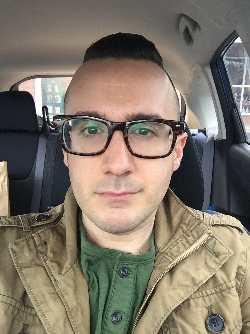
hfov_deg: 45.4
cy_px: 167
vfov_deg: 58.4
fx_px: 299
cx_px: 125
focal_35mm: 31
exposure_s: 1/120
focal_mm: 2.65
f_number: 2.2
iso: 50
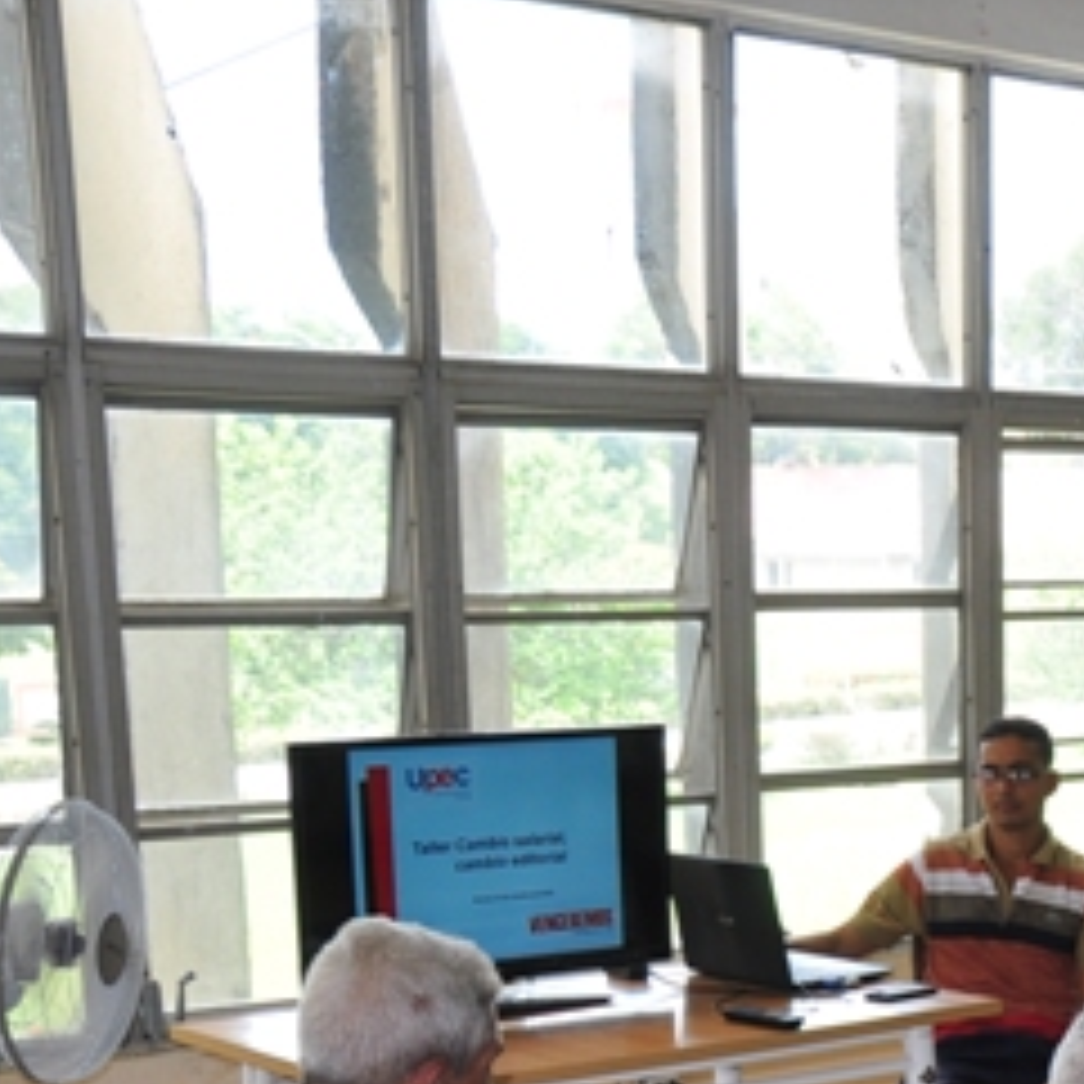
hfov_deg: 21.3
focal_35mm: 73
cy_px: 1129
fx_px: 2586
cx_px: 1426
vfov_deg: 22.6
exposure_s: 1/200
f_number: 3.5
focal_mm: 18
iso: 200
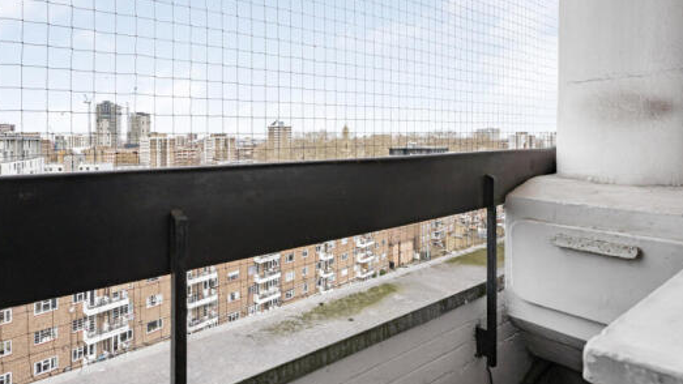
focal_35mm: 22
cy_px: 135
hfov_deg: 81.1
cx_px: 284
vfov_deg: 51.1
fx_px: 395
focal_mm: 16.6
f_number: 7.1
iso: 320
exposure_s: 1/640
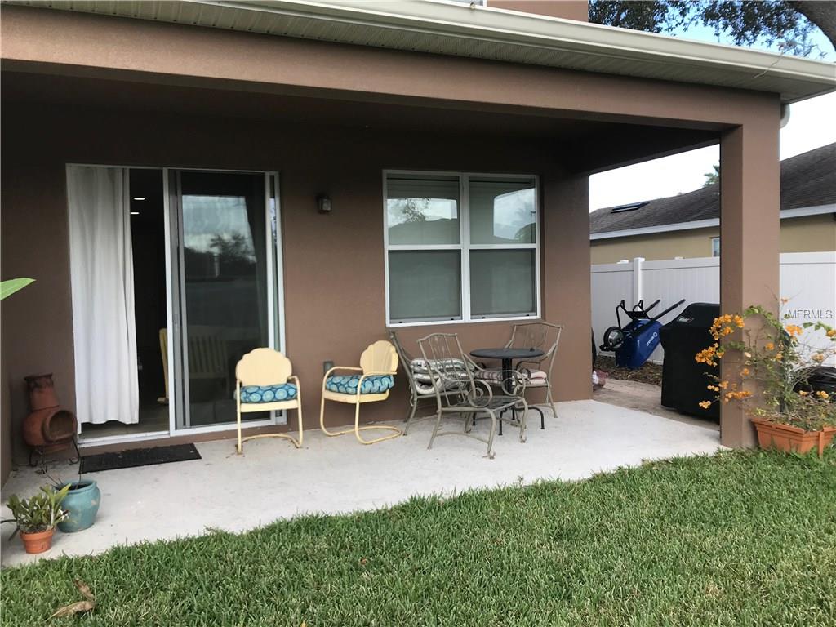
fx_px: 676
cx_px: 418
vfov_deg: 49.7
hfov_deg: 63.4
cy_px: 314
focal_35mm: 28
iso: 20
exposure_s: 1/437
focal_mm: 3.99
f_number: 1.8
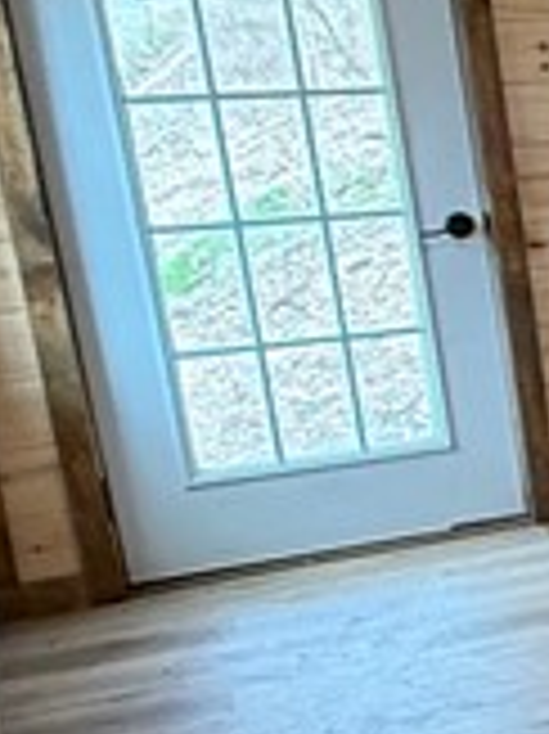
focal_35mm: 88
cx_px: 1634
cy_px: 401
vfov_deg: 22.3
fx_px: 1863
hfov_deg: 11.0
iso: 250
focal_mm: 2.22
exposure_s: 1/120
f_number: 2.2
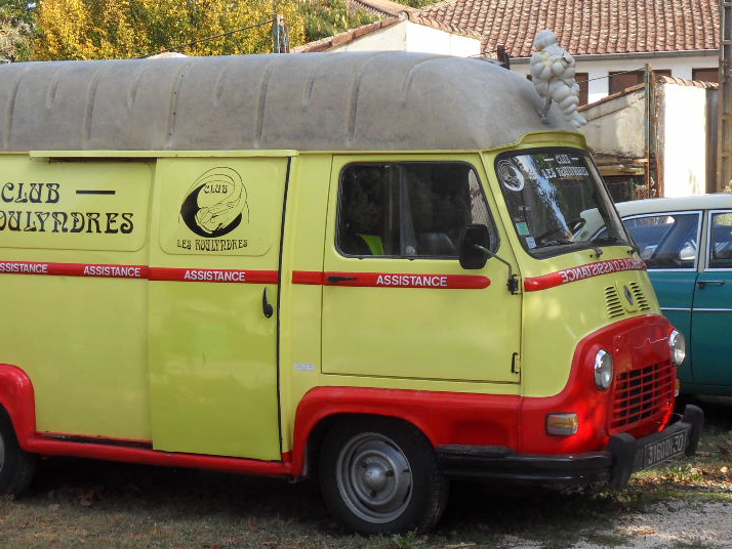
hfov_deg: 22.7
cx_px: 300
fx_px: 1819
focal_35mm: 86
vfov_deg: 17.2
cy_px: 344
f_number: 4.8
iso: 80
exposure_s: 1/180
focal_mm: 10.5
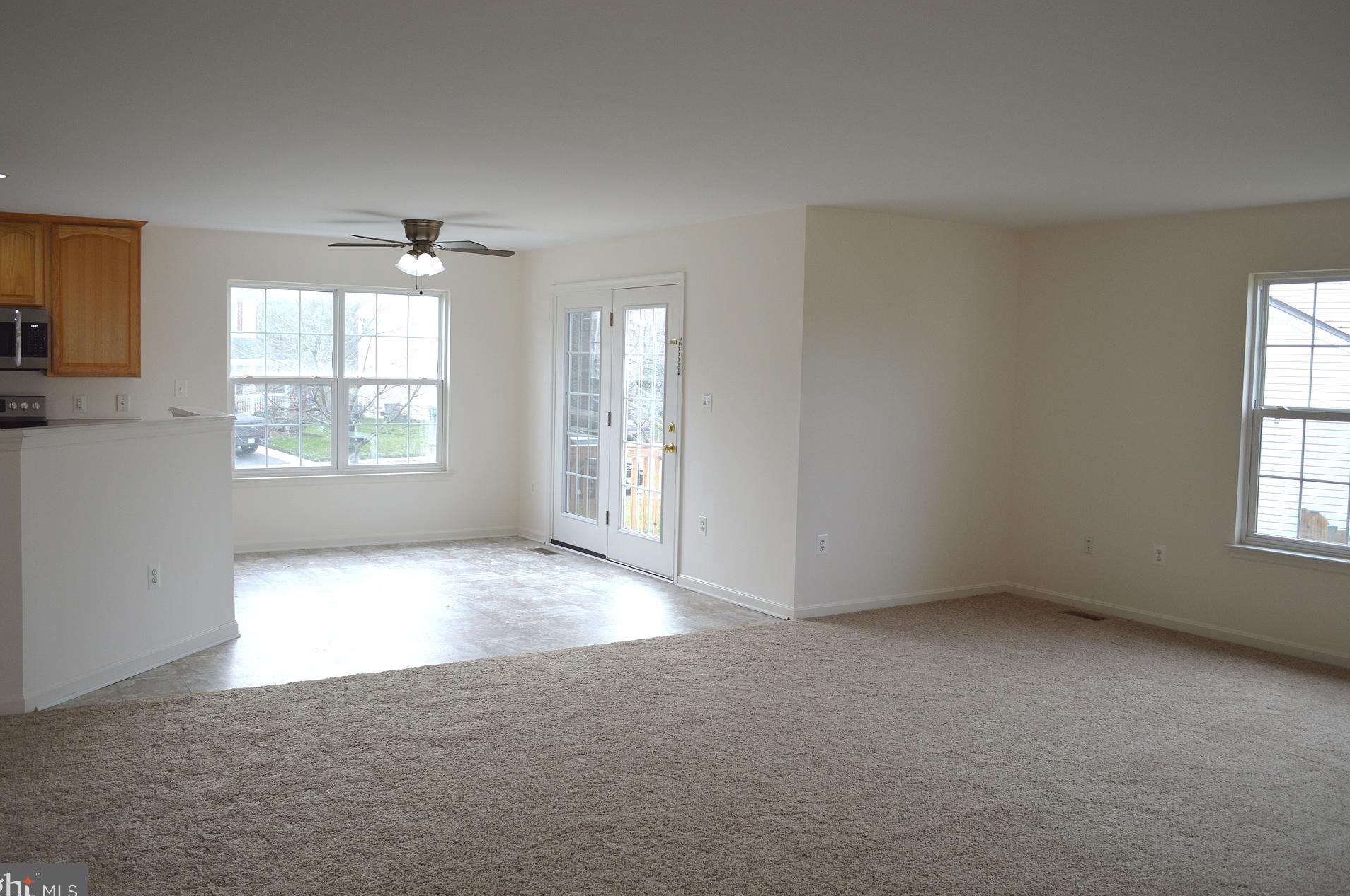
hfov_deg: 63.7
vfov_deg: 44.9
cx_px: 656
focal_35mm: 29
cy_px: 433
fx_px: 1086
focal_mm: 18
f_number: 3.5
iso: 125
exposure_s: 1/125
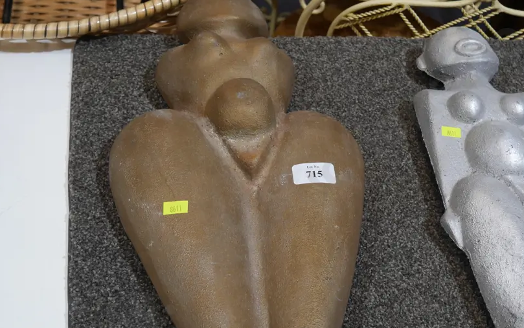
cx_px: 315
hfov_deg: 39.4
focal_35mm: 51
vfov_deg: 25.3
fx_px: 728
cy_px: 187
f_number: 4.1
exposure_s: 1/60
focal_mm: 19
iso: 200
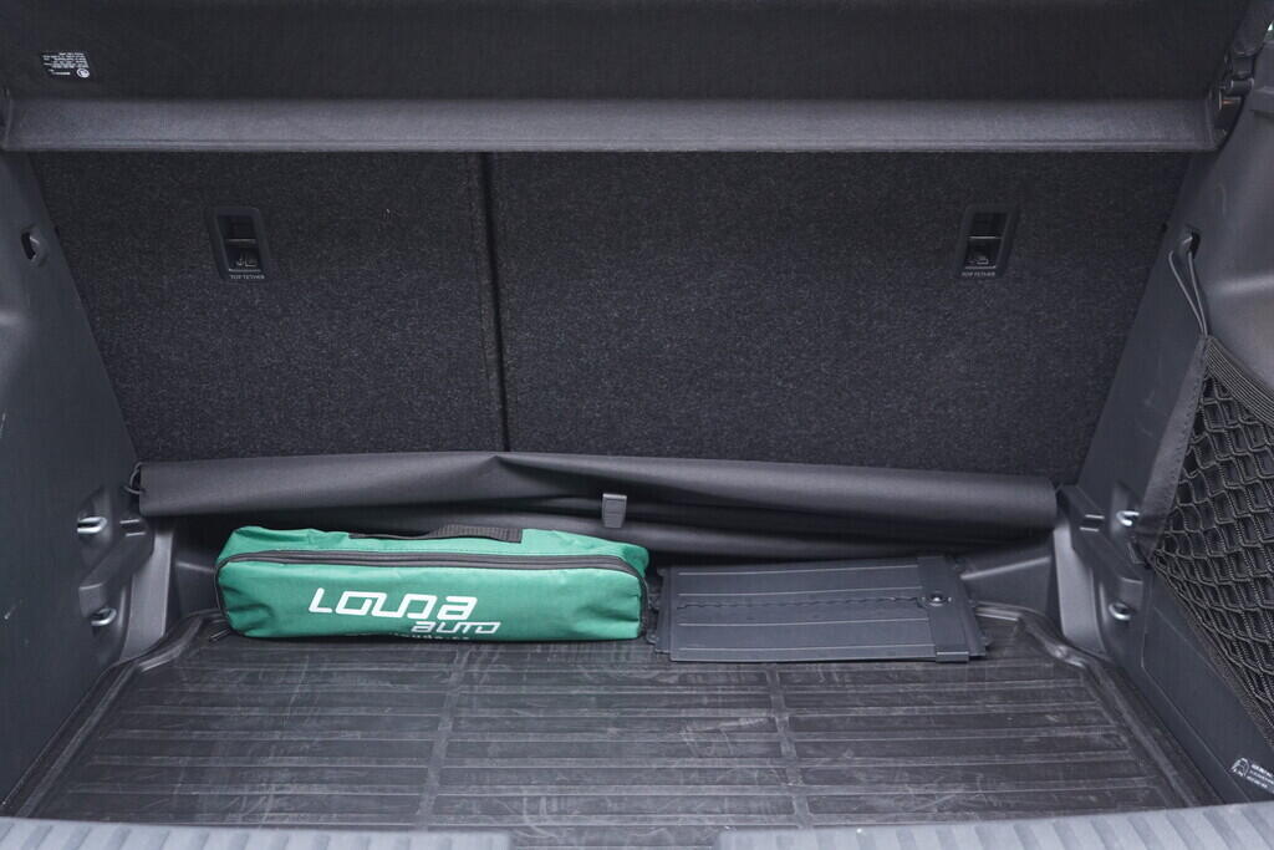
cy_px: 425
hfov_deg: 53.1
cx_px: 637
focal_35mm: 36
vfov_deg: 36.9
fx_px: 1274
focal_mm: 24
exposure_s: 1/40
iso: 1000
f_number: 2.8
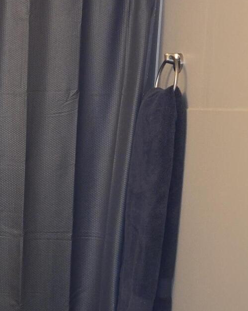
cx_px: -65
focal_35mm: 72
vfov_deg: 26.3
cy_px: 206
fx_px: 661
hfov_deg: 19.7
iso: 125
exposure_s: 1/40
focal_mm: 5.4
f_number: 1.8
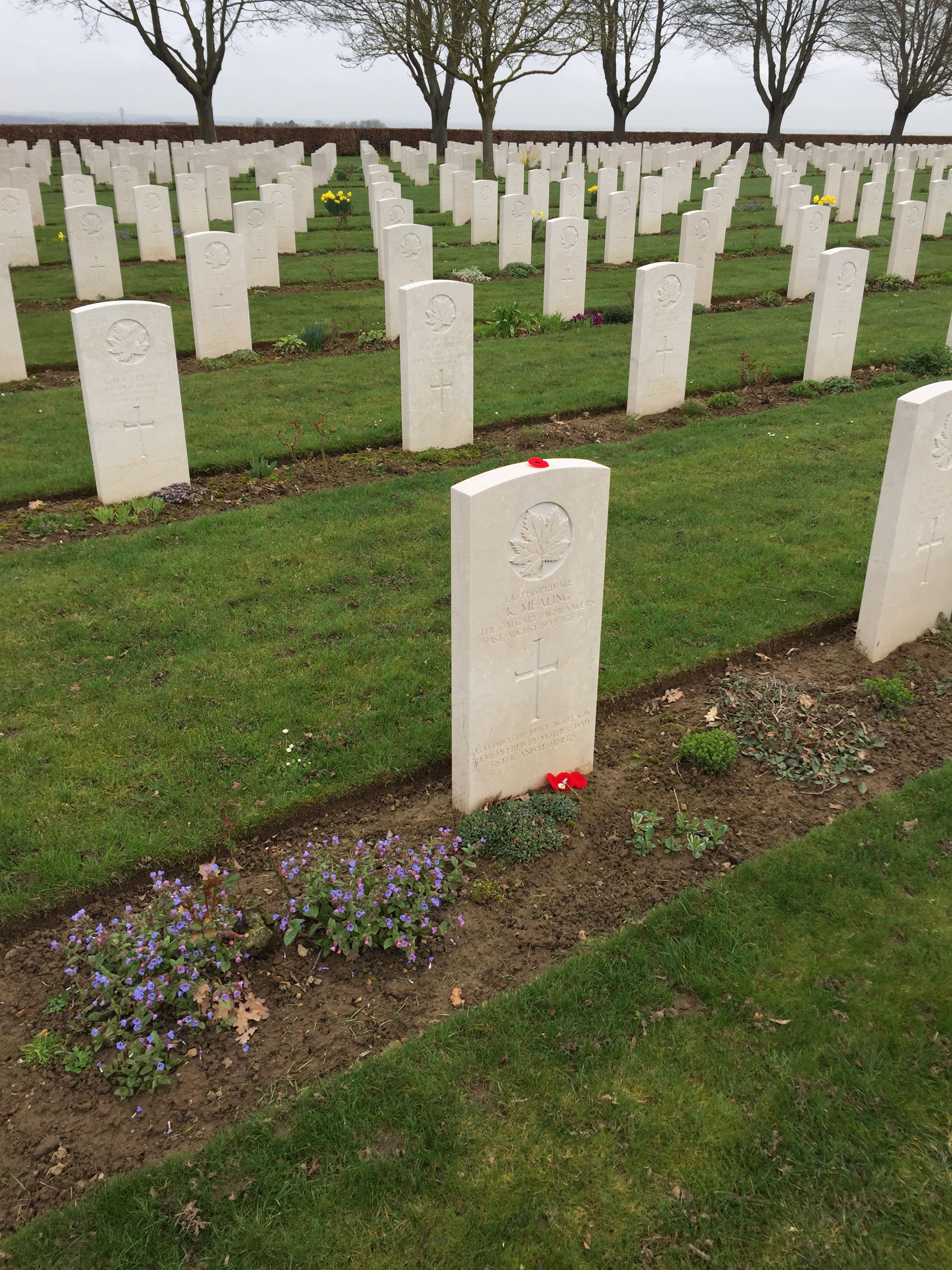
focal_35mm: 29
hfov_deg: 48.2
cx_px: 476
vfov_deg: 61.7
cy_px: 635
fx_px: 1063
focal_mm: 4.15
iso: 32
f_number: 2.2
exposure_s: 1/557
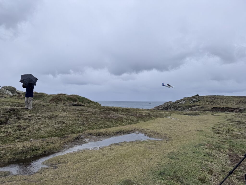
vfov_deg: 56.8
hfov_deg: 71.6
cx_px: 123
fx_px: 171
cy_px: 92
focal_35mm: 24
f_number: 1.78
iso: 80
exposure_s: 1/1980
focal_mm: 6.76
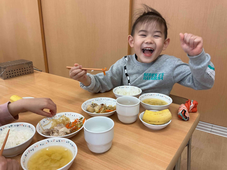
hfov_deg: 61.7
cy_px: 85
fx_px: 190
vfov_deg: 48.2
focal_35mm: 29
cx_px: 114
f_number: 1.8
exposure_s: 1/60
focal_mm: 3
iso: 32
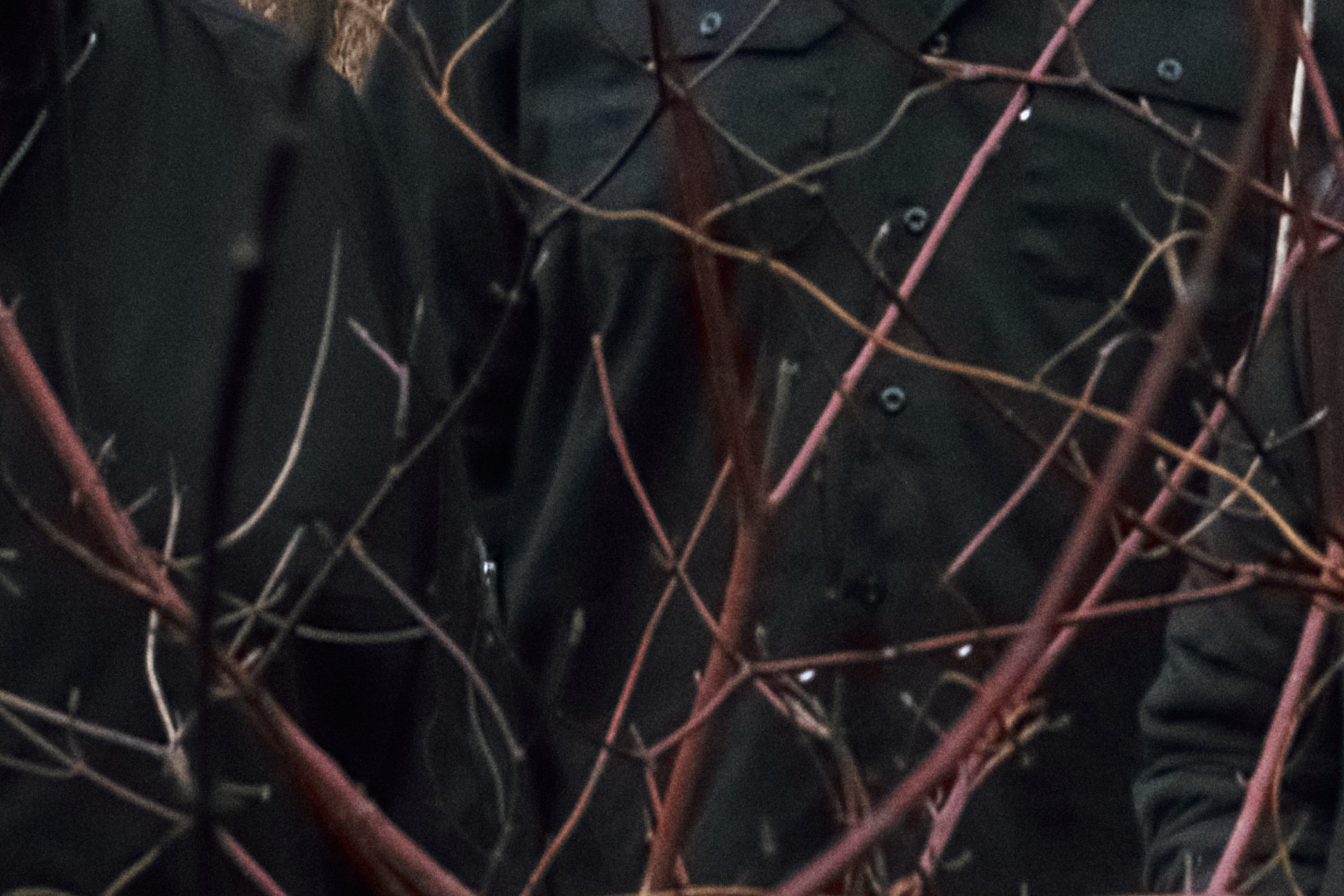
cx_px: 1255
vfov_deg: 7.8
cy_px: 467
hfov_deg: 11.5
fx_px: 6609
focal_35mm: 177
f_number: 16
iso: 800
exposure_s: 1/100
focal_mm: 29.38
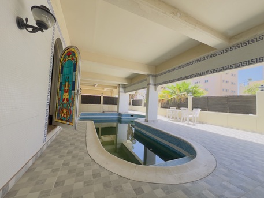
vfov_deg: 89.9
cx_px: 132
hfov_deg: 106.2
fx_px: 99
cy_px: 99
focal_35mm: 13
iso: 32
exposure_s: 1/300
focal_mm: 1.57
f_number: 1.8
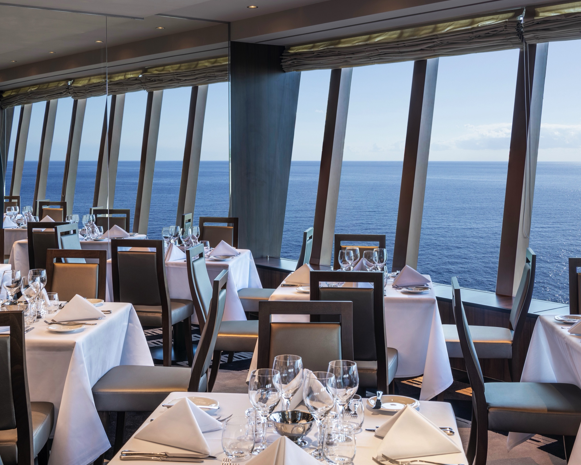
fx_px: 877
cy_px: 169
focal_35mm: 51
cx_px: 298
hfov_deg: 36.7
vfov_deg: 29.5
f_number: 11
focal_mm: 35
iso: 100
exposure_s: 1/10
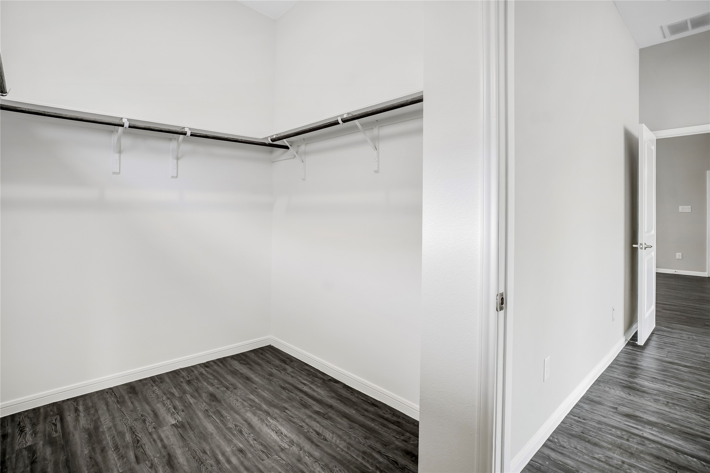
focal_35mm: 16
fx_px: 325
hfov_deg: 95.0
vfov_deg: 72.1
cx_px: 355
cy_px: 236
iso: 250
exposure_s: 1/250
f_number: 9
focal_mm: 11
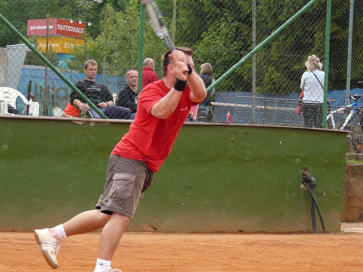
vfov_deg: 9.5
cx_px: 182
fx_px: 1646
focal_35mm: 157
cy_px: 136
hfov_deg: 12.6
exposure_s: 1/250
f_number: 4
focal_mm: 25.9
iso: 160
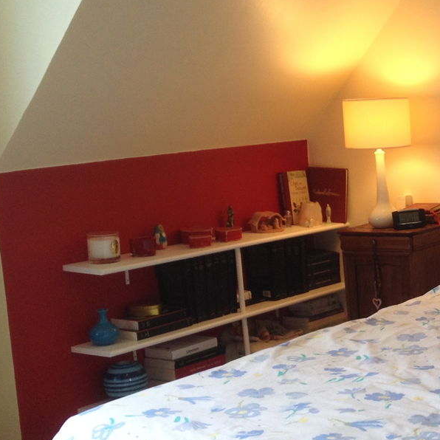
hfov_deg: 19.6
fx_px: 1194
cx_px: 534
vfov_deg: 20.9
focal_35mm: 83
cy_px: 215
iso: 50
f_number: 2.4
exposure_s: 1/60
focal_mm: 4.28
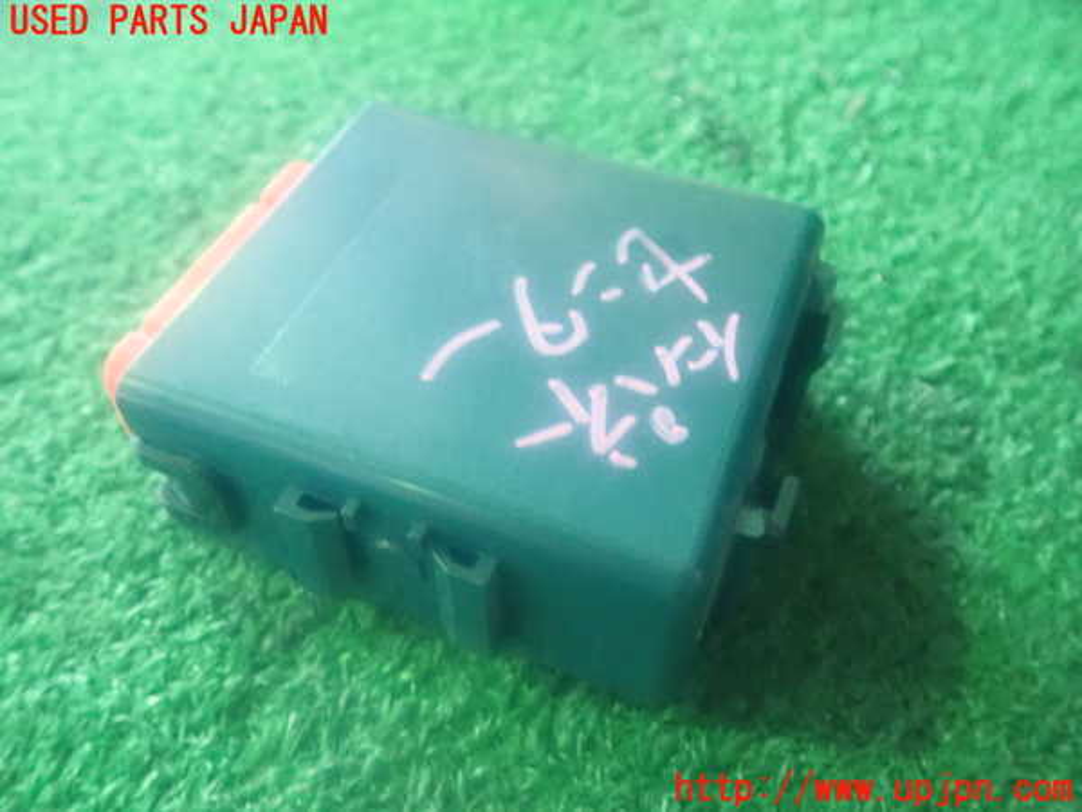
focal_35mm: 30
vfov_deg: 46.8
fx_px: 938
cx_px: 541
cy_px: 406
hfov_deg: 60.0
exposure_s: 1/8
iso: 1600
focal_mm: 5.5
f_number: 2.3
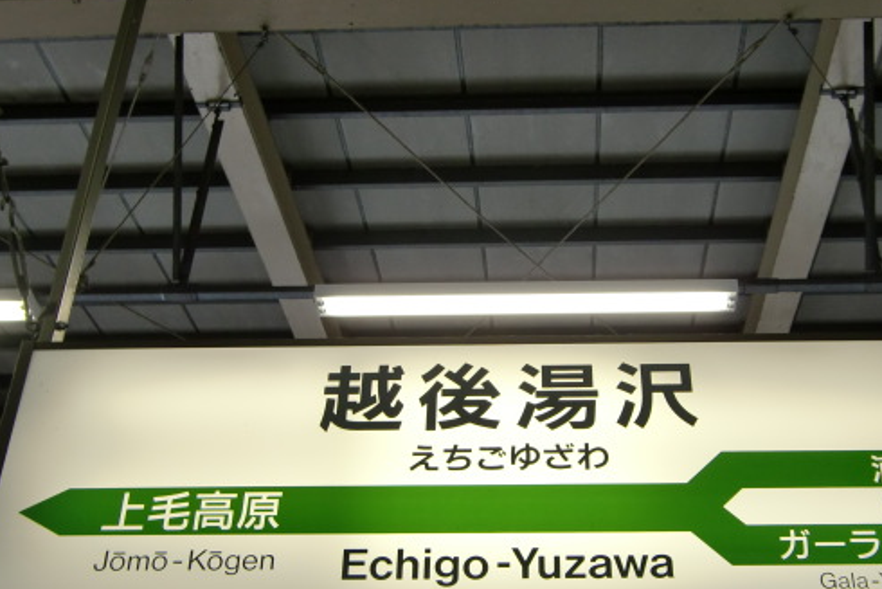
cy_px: 393
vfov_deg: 25.4
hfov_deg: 37.4
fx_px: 1299
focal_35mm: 53
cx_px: 502
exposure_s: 1/60
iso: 80
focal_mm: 6.9
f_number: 3
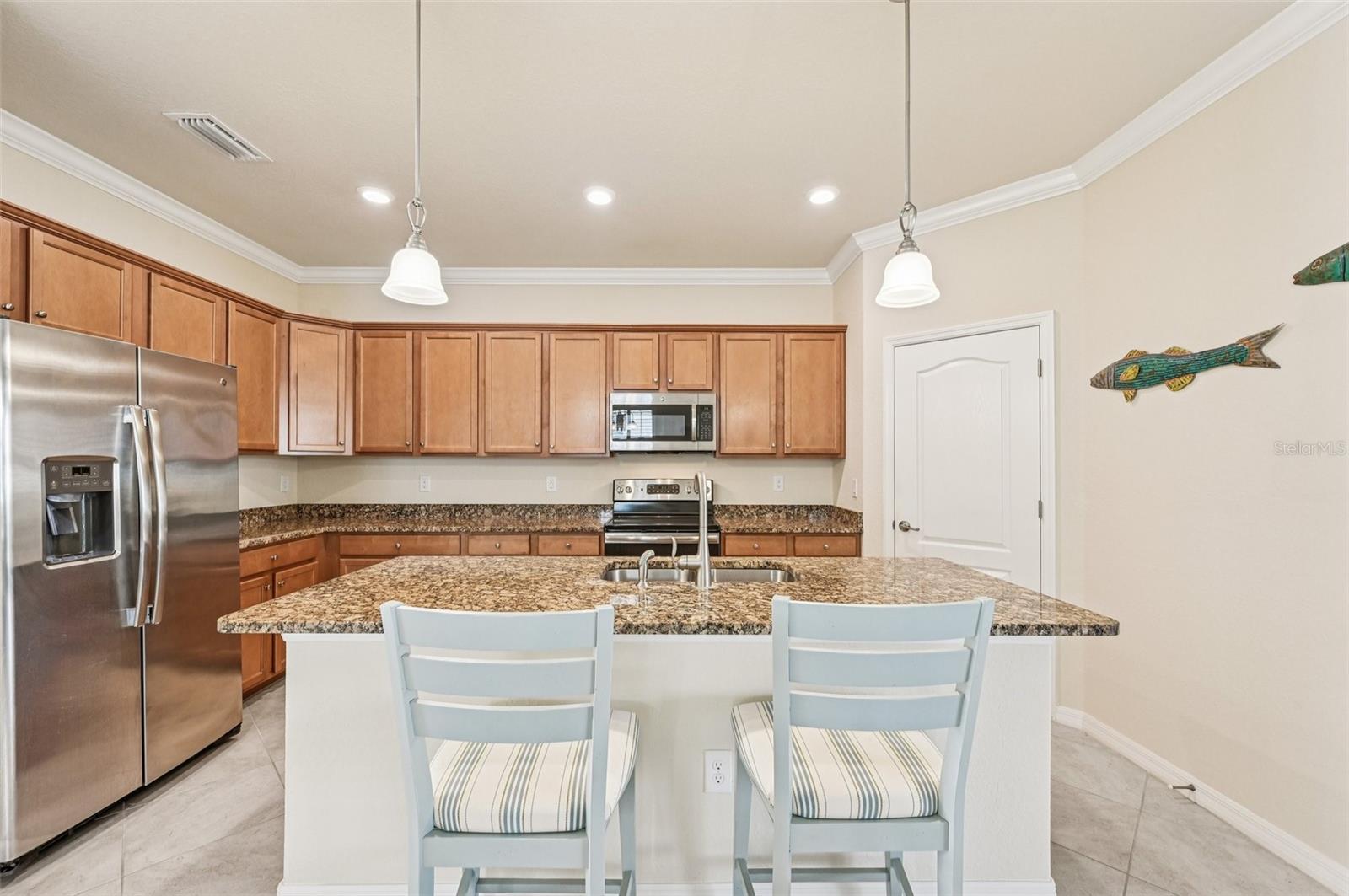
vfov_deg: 81.1
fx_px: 524
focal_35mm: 14
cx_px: 674
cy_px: 448
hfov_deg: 104.3
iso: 400
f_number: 8
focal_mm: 14
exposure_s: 1/10
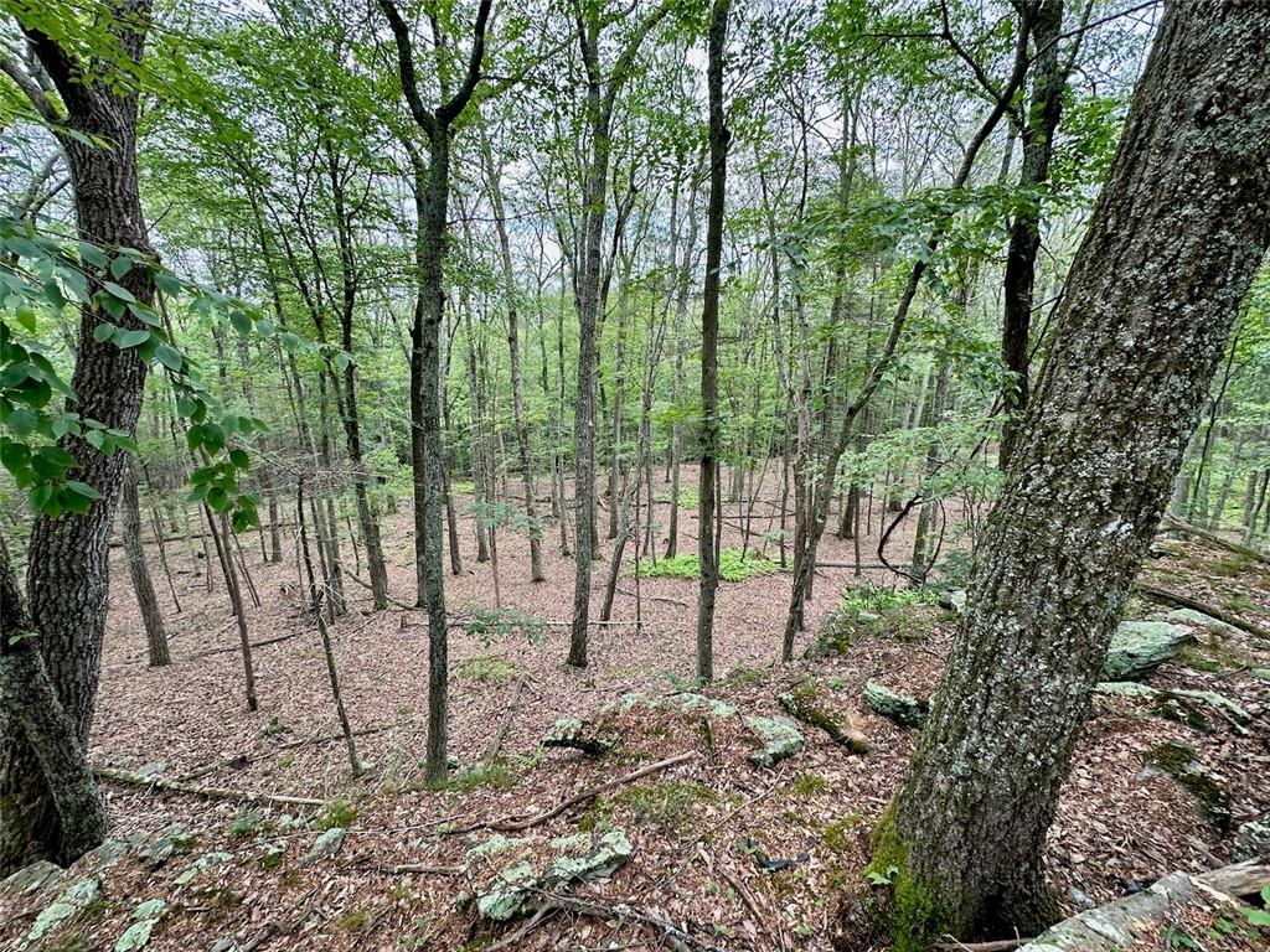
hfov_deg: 102.1
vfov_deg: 85.7
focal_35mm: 14
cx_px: 635
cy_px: 476
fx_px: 514
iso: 40
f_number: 2.2
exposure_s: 1/111
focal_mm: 2.22
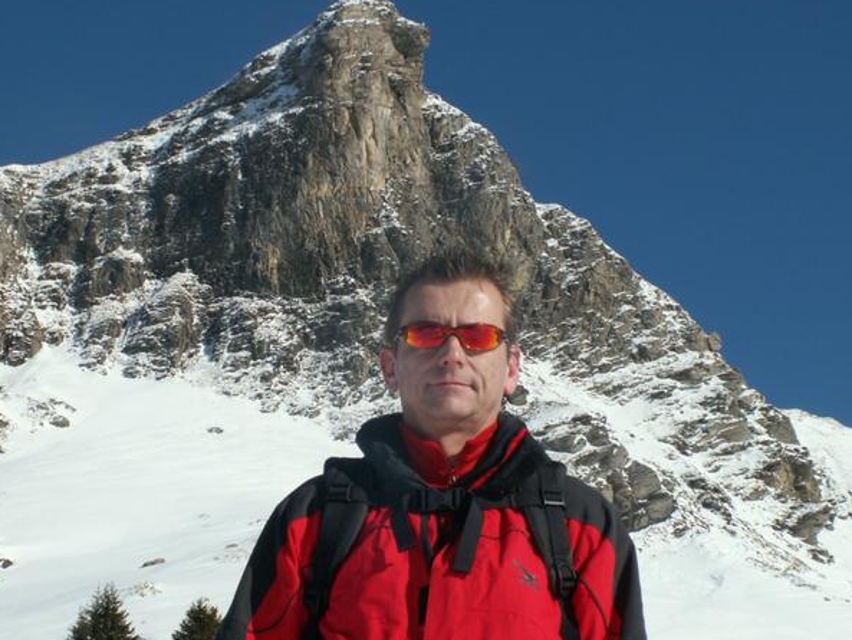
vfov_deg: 15.4
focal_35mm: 96
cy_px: 303
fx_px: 2363
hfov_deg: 20.4
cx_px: 408
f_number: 8
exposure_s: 1/320
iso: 50
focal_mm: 14.94
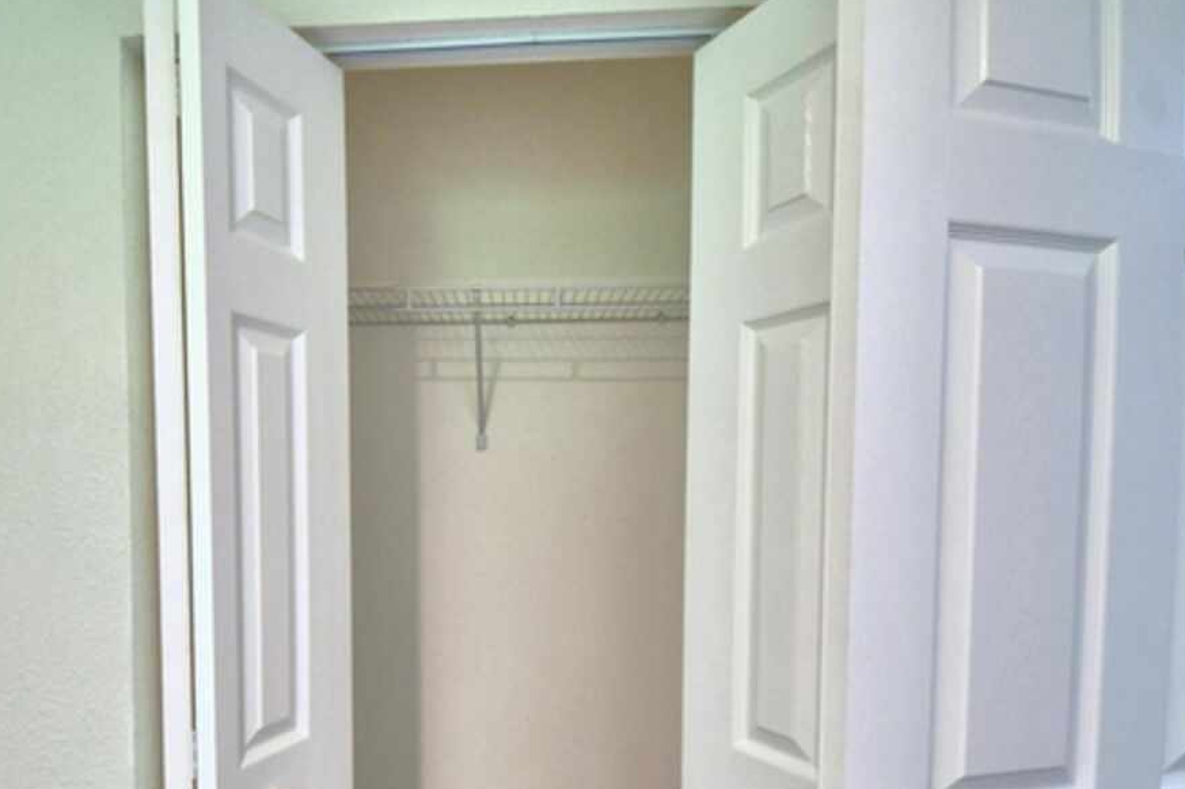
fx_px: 724
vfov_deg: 55.9
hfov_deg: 77.6
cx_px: 464
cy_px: 528
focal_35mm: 22
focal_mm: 10
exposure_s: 1/30
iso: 400
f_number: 4.5
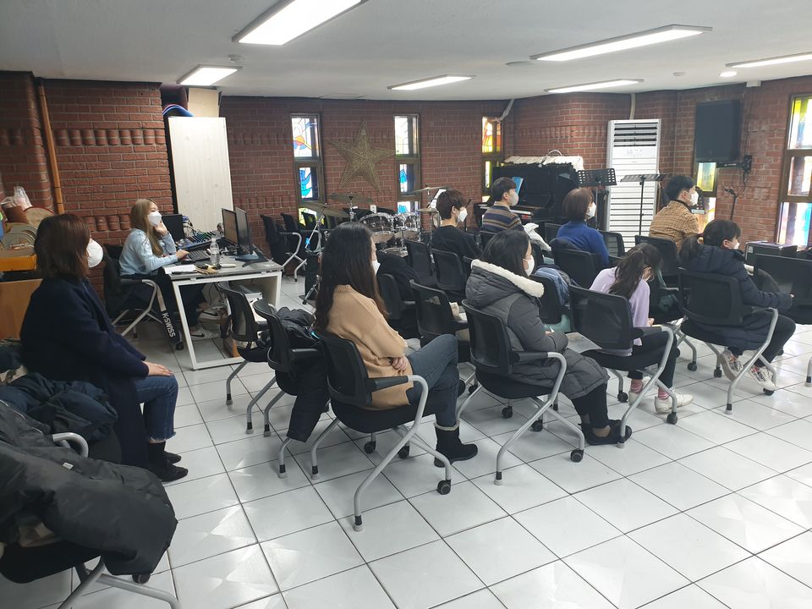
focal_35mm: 26
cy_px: 304
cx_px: 406
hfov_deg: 67.3
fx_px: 610
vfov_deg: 53.1
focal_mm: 4.3
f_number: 2.4
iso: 125
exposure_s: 1/60
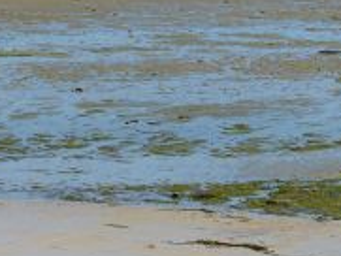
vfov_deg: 5.9
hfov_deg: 7.9
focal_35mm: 251
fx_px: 2474
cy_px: 18
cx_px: 237
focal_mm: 16.4
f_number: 4
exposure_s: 1/1300
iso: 100
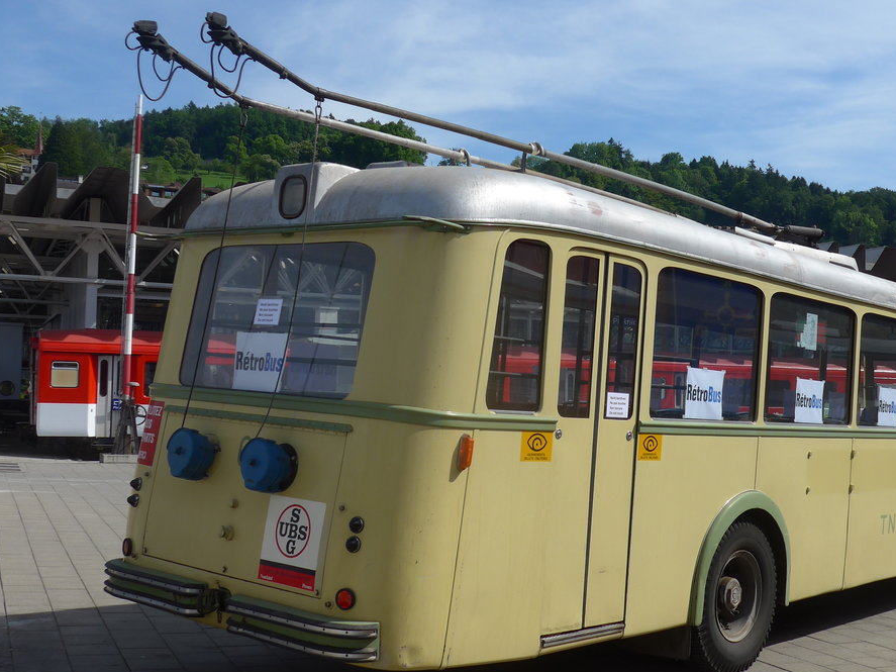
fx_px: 1191
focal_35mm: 46
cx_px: 569
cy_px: 350
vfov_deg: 31.5
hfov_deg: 40.9
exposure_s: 1/1600
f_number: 3.2
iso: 80
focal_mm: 7
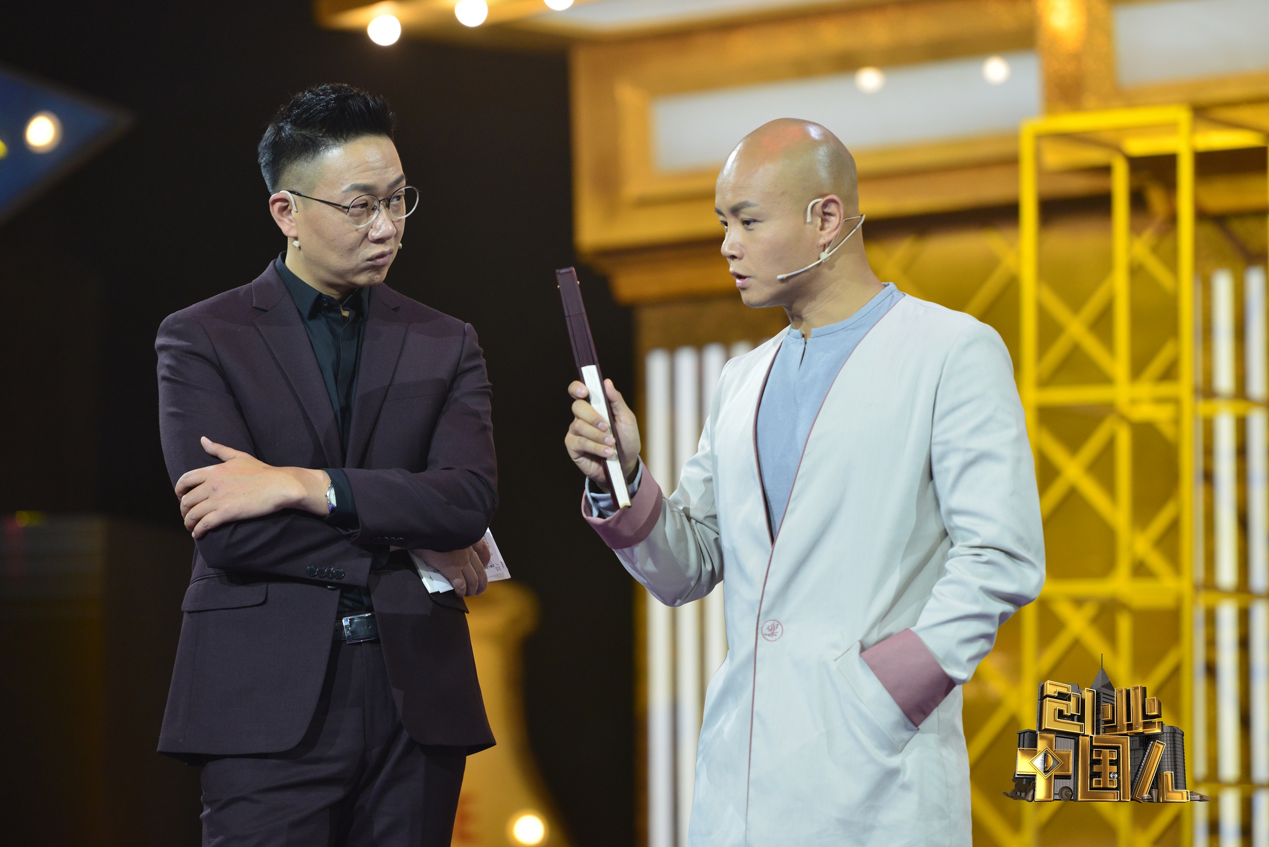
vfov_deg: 8.6
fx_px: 5641
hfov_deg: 12.8
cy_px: 424
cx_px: 634
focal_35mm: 160
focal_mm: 160
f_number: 3.2
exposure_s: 1/160
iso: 1600
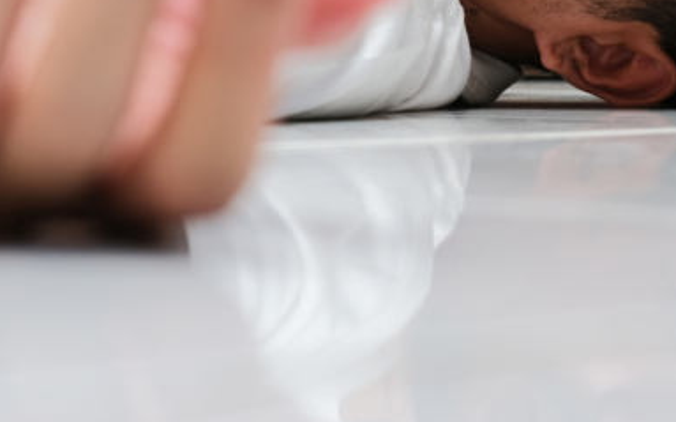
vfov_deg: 9.2
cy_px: 27
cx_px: 314
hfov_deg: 14.8
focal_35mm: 141
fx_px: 2597
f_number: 4
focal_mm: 35
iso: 160
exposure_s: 1/100
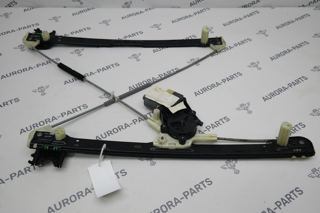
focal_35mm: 29
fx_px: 258
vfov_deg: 45.0
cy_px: 106
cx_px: 160
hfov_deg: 63.7
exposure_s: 1/80
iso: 100
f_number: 3.5
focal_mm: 19
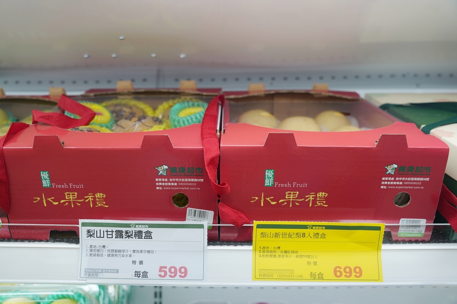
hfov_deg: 63.7
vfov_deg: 45.0
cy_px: 152
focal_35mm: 29
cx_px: 228
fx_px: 368
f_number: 4
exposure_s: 1/160
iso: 640
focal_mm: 29
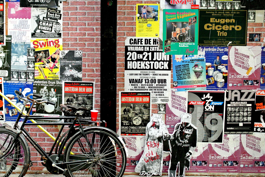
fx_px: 310
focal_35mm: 42
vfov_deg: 32.0
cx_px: 105
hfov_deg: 46.1
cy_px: 88
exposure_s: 1/30
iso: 900
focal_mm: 12.8
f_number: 4
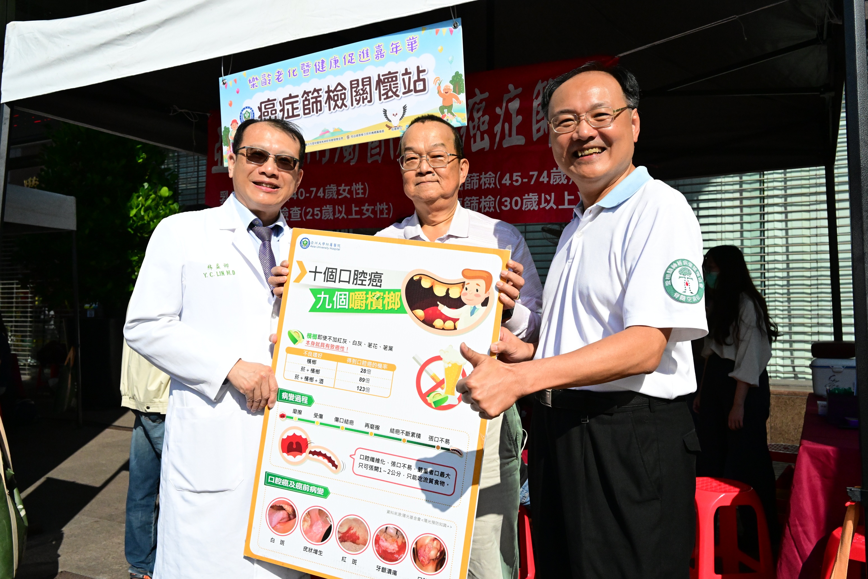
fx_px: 687
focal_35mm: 28
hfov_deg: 64.6
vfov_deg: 45.7
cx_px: 434
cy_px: 290
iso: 6400
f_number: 8
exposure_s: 1/16000
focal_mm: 28.5
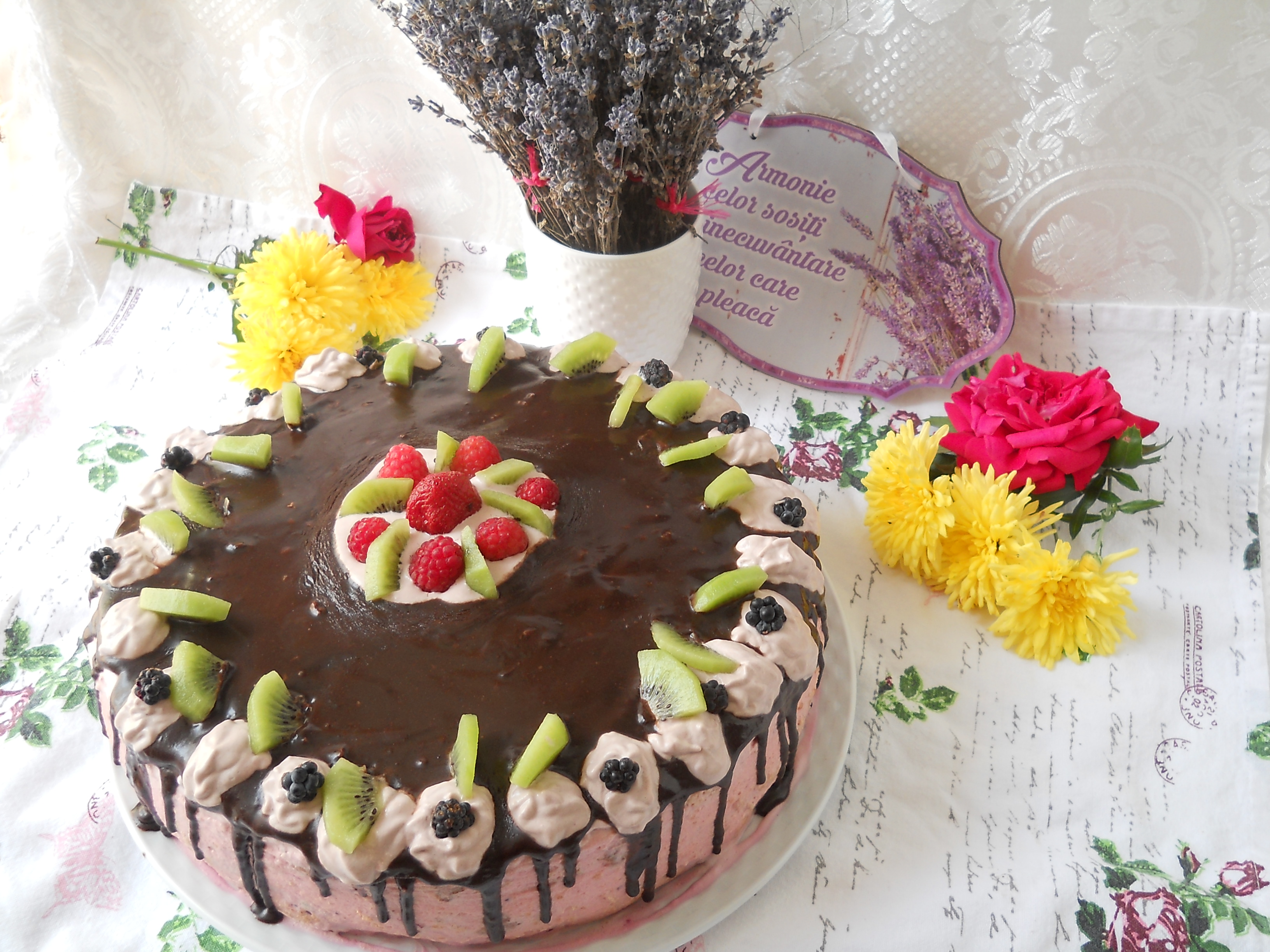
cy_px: 476
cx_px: 635
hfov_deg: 45.8
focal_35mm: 41
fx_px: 1504
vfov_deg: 35.1
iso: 80
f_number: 3.1
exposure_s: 1/50
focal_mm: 6.72
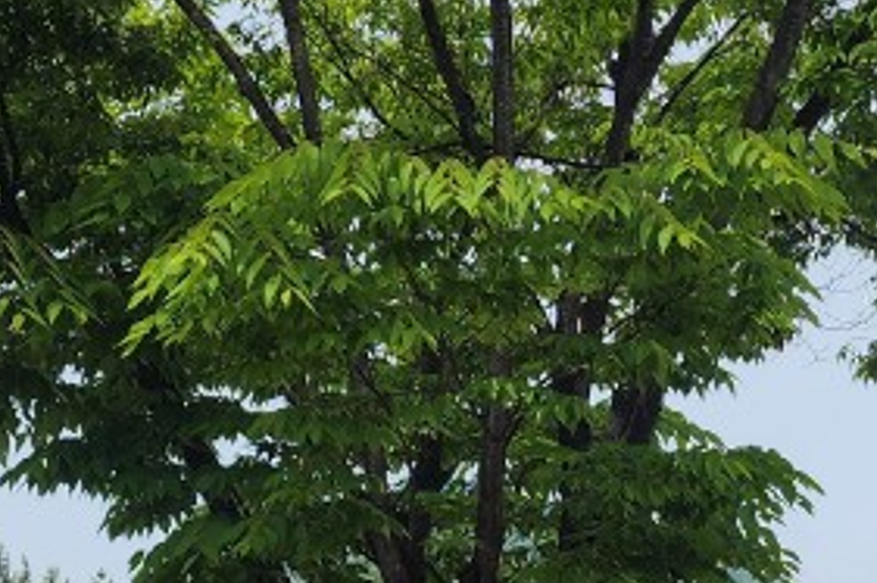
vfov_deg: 11.5
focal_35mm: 109
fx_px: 2654
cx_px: 527
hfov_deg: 18.7
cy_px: 1091
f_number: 1.8
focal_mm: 6.4
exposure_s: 1/1111
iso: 12
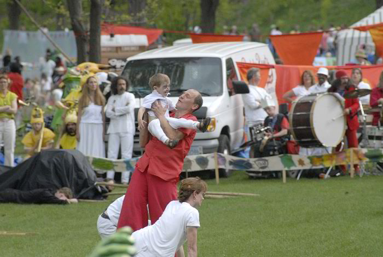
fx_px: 3196
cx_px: 192
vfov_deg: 4.6
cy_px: 128
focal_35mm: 300
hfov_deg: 6.9
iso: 400
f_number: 5.6
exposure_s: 1/640
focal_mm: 200
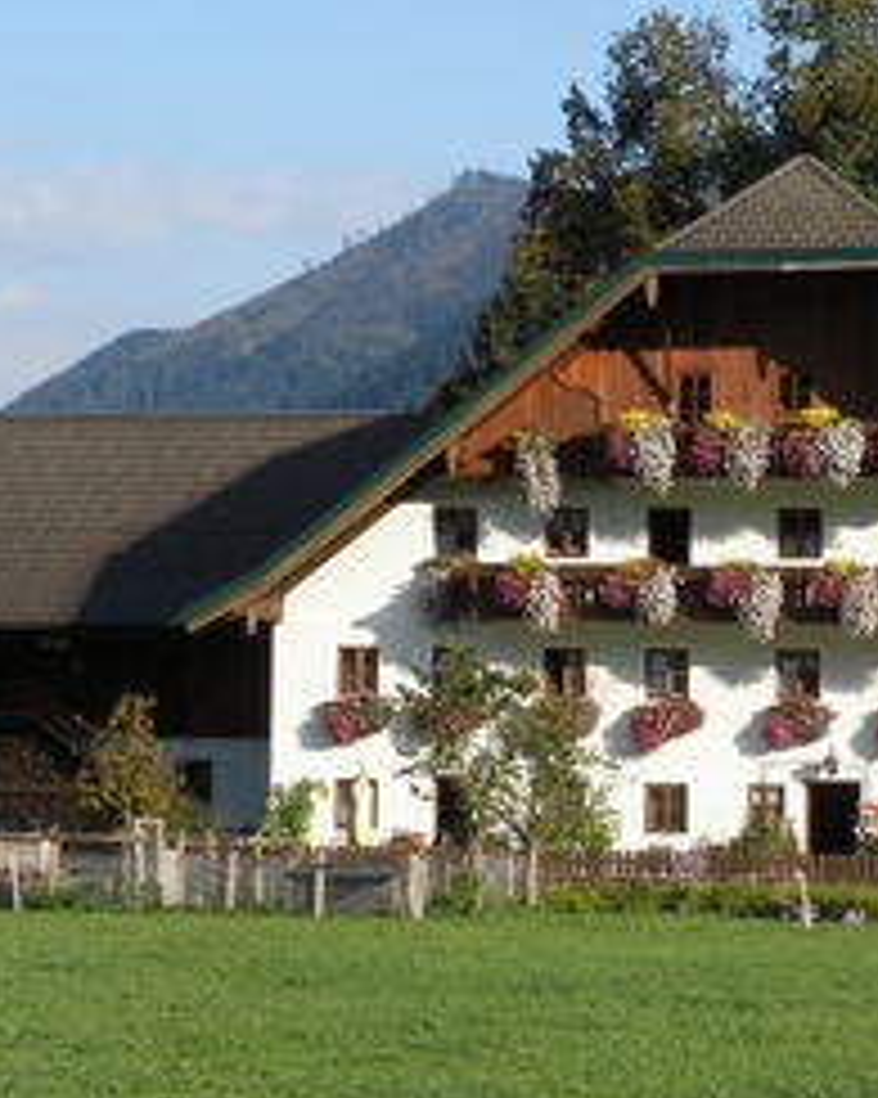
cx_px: 671
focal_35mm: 114
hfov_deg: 13.5
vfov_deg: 16.9
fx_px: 3705
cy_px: 551
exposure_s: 1/200
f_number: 5.6
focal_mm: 10.25
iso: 64
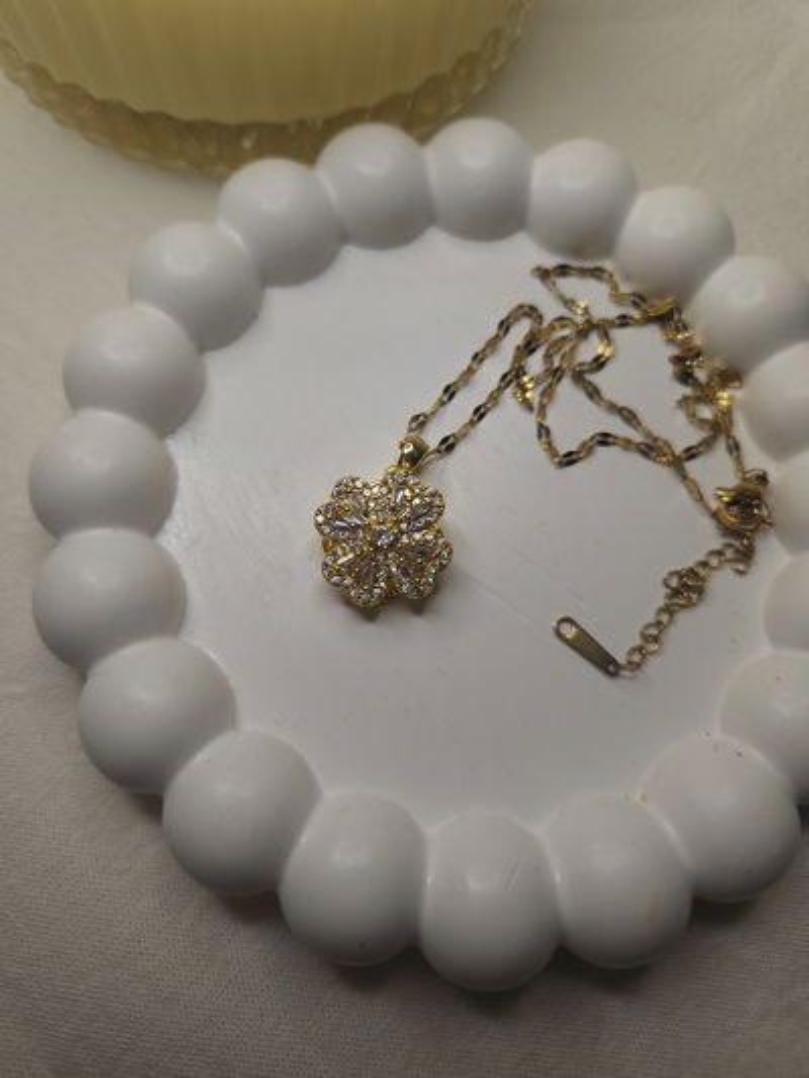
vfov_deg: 73.9
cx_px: 404
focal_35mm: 23
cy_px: 539
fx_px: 716
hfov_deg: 58.9
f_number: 1.8
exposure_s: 1/60
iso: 50
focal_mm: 5.4
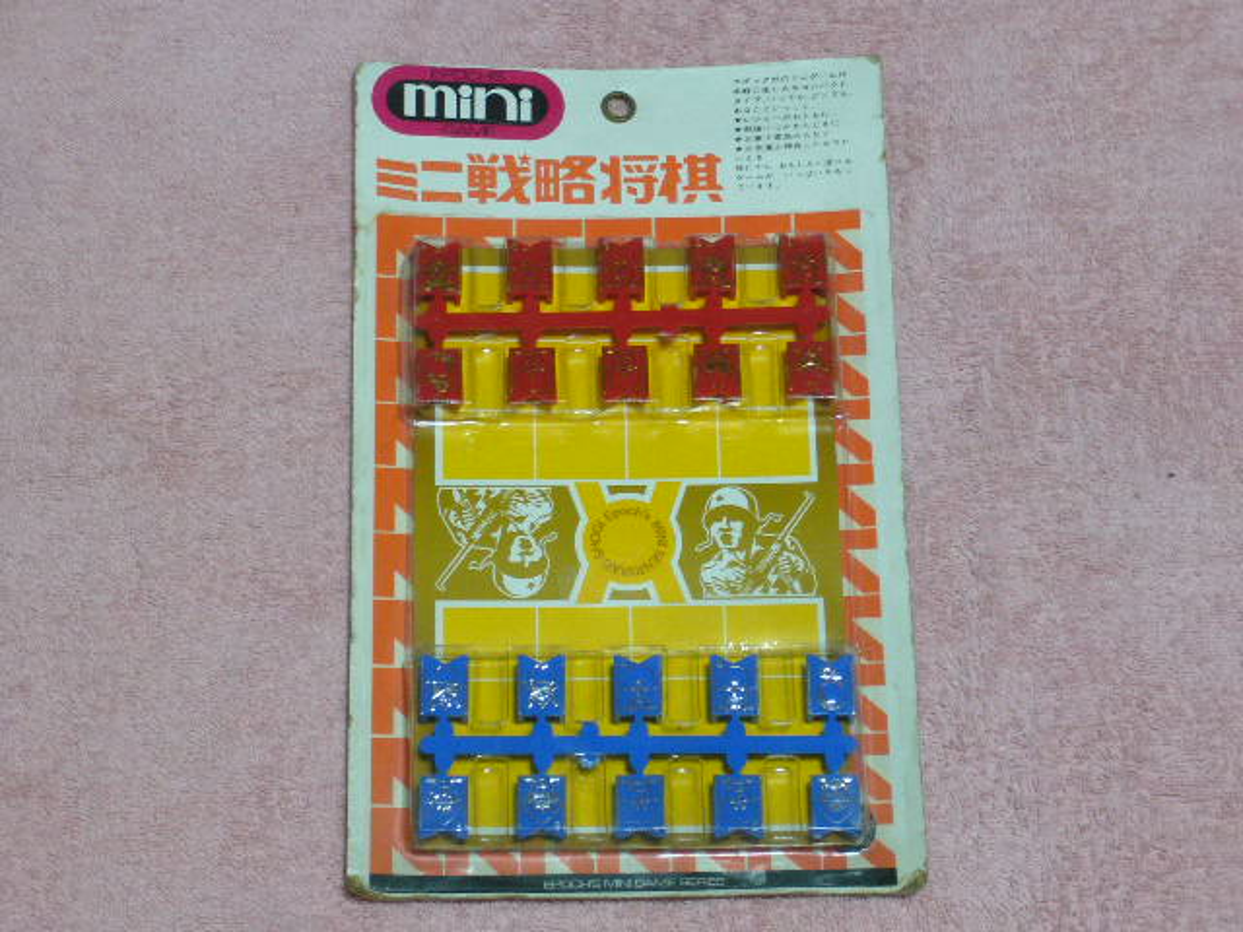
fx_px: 3699
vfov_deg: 14.4
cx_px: 622
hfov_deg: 19.1
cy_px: 466
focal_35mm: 103
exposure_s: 1/8
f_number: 4.9
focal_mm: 17
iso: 200
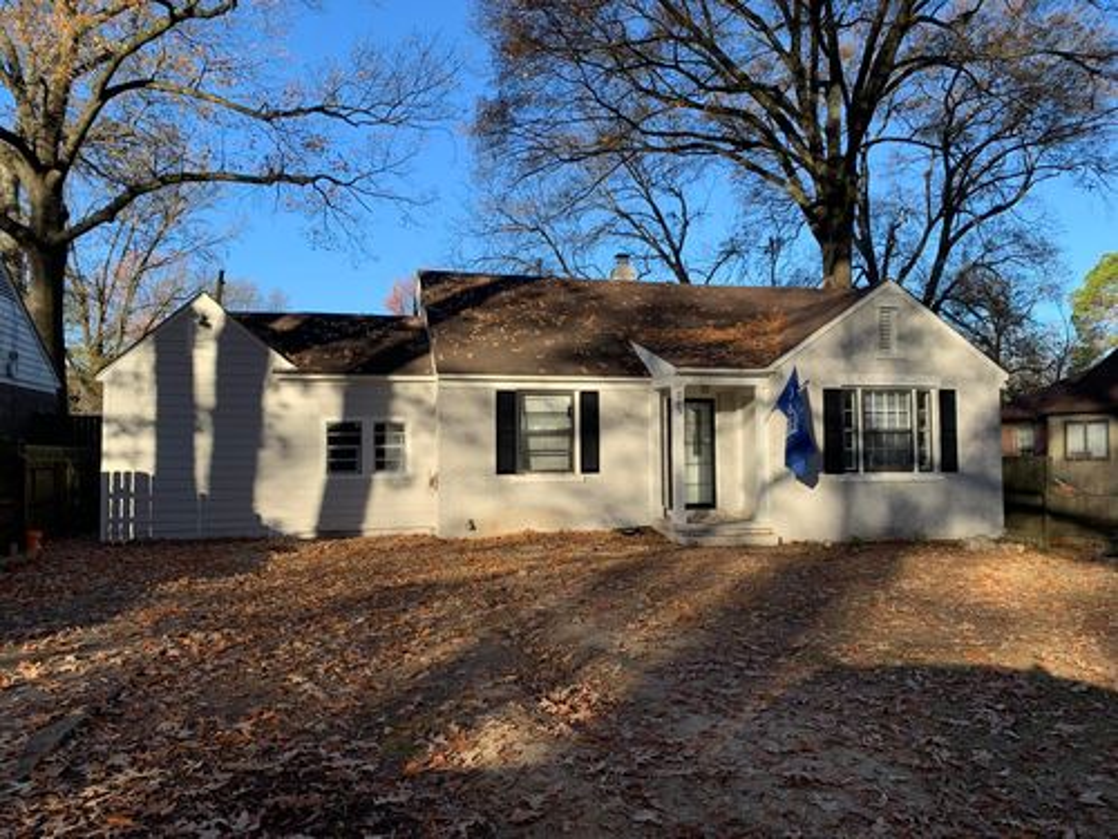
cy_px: 420
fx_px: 840
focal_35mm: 26
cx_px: 559
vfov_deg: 53.1
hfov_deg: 67.3
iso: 25
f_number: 1.8
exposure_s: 1/849
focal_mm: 4.25
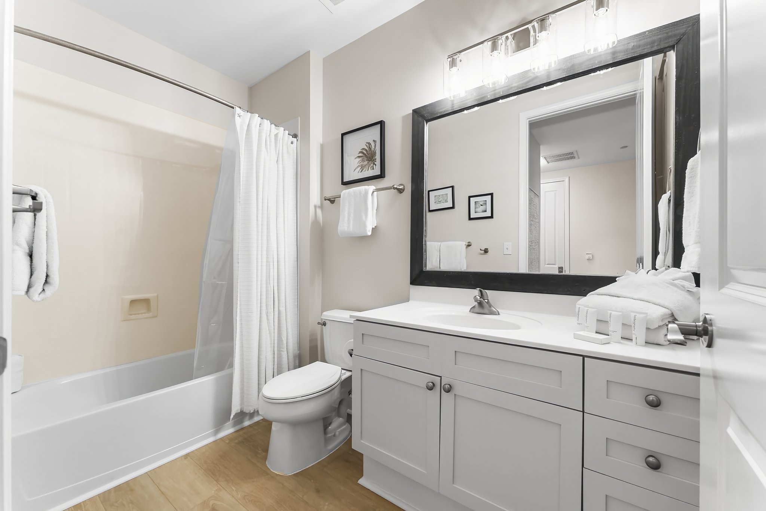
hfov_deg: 104.2
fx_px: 298
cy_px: 256
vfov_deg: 81.3
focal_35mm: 14
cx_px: 383
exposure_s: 1/50
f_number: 8
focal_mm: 14
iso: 12800
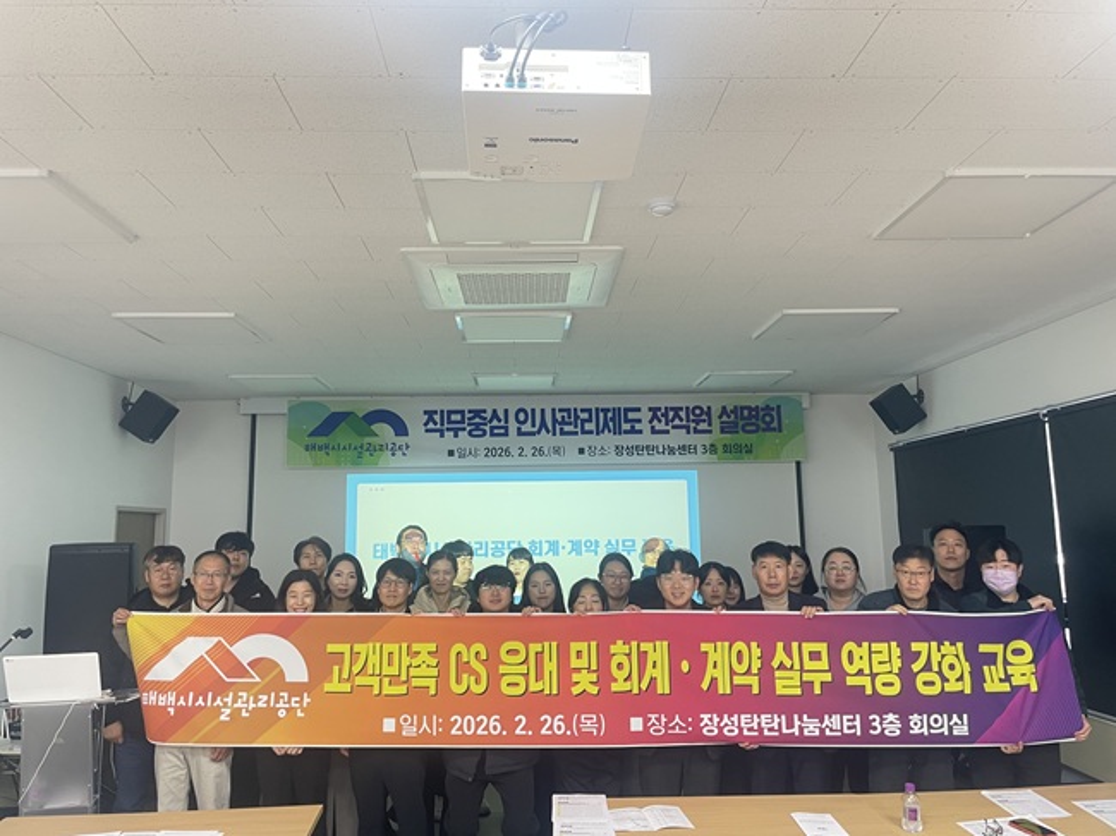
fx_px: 838
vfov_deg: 53.0
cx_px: 558
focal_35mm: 26
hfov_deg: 67.3
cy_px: 418
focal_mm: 4.2
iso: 80
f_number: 1.6
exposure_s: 1/60
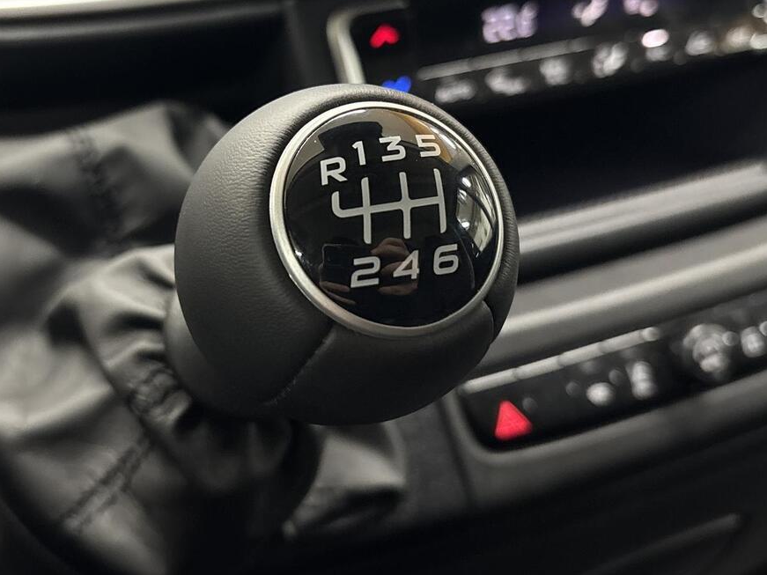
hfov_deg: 43.5
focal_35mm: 43
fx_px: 953
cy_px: 235
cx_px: 291
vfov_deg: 33.5
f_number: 1.6
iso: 640
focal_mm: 5.96
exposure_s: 1/25
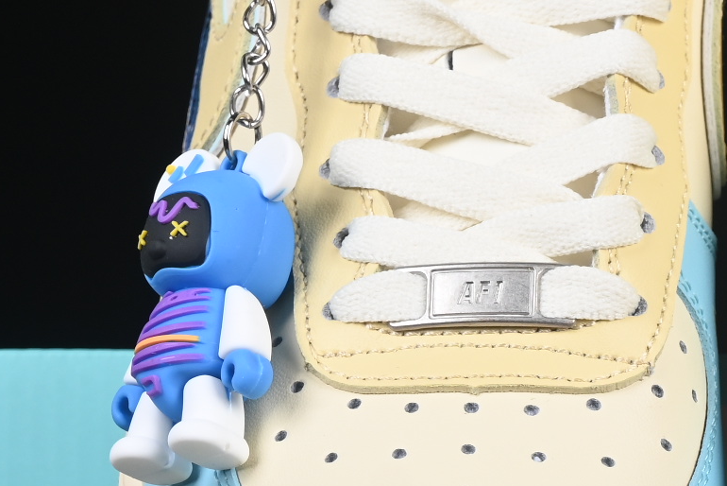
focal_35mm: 271
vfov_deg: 5.1
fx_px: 5474
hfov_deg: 7.6
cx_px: 716
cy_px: 371
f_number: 8
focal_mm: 50
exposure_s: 1/80
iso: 160
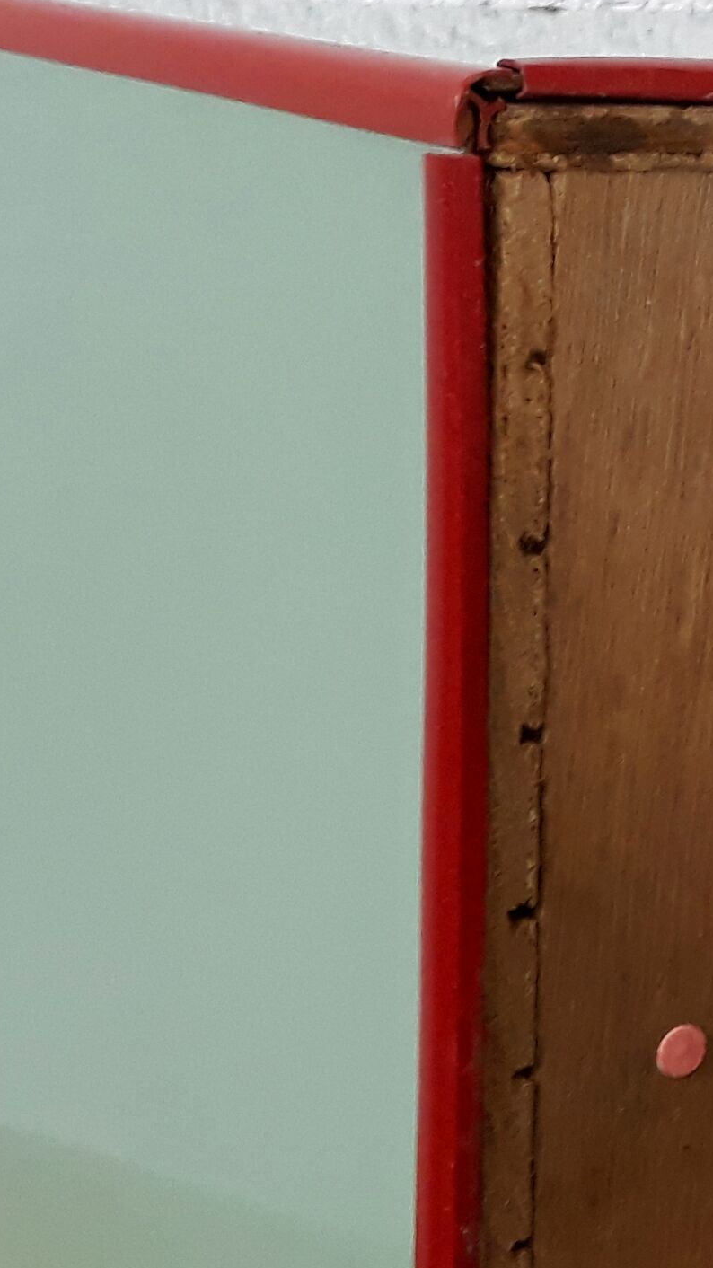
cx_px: 739
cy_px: 753
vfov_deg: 24.7
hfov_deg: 13.8
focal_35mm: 86
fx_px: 2891
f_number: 1.7
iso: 200
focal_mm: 3.71
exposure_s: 1/50
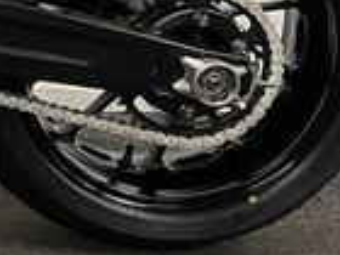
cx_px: -321
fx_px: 1169
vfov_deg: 11.7
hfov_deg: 14.1
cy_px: -180
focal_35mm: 119
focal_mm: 5.1
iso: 100
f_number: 1.6
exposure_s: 1/50
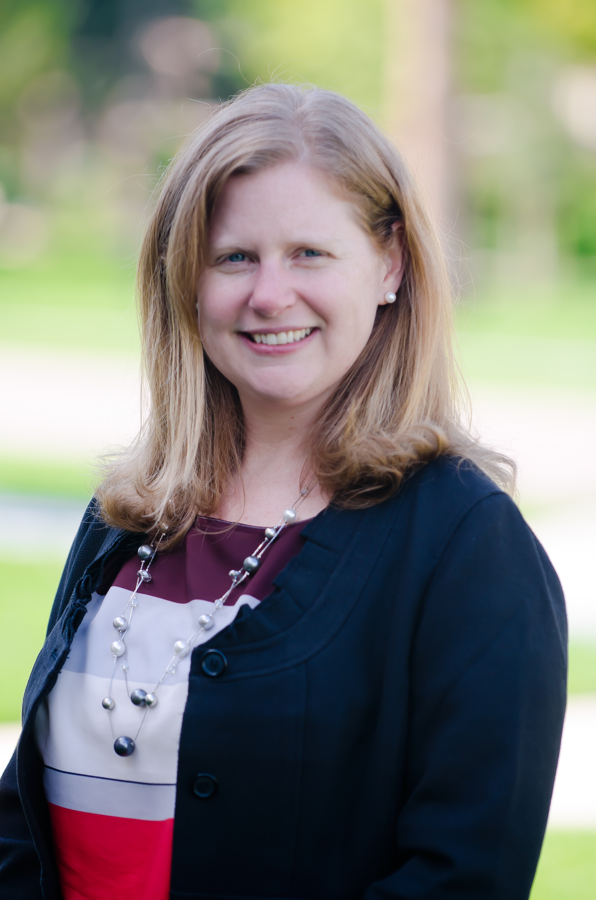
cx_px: 298
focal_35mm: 232
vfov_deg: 8.9
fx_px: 5799
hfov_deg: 5.9
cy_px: 450
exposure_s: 1/250
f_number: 2.8
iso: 100
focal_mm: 155
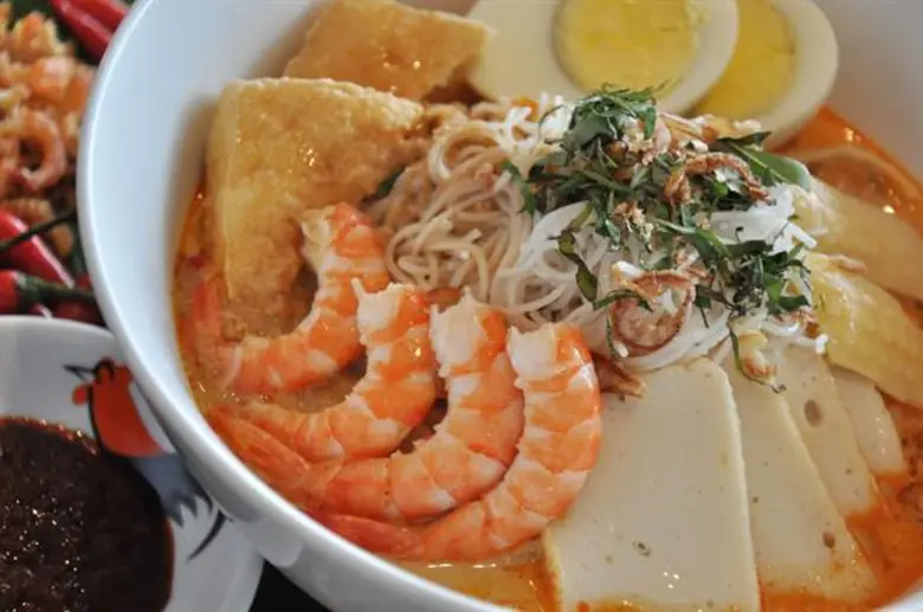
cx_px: 462
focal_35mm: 87
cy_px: 306
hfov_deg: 23.4
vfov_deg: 15.6
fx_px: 2226
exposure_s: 1/640
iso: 1600
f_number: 6.3
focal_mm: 58
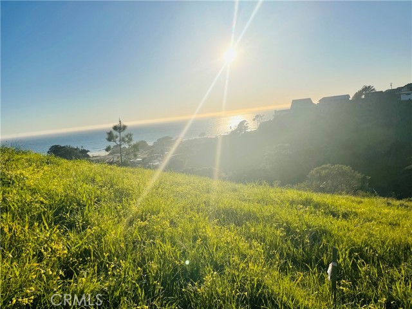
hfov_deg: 67.3
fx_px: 309
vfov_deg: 53.1
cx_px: 206
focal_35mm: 26
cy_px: 154
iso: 32
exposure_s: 1/13333
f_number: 1.6
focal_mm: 4.2
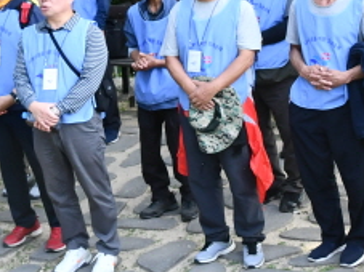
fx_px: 1440
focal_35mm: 137
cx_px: 244
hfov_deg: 14.4
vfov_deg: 10.7
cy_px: -34
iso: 800
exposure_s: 1/320
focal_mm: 21
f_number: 7.1
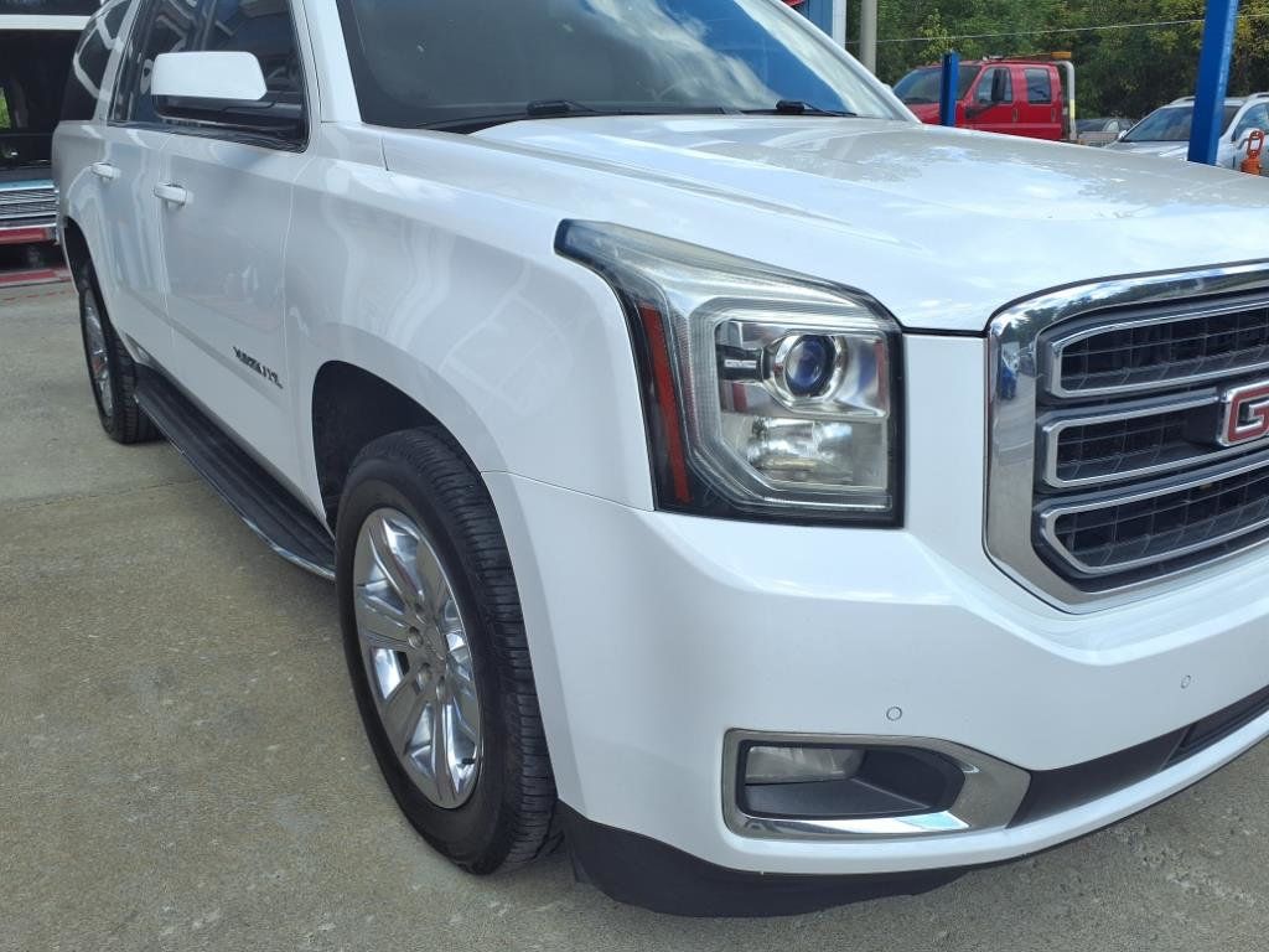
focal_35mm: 27
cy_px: 476
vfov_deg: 51.4
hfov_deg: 65.3
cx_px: 634
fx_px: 990
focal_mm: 3.58
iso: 40
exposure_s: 1/1000
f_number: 1.9
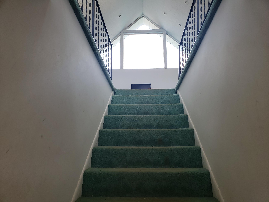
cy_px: 101
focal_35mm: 26
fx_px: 202
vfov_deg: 53.1
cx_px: 134
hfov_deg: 67.3
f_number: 2.4
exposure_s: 1/100
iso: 64
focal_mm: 4.3
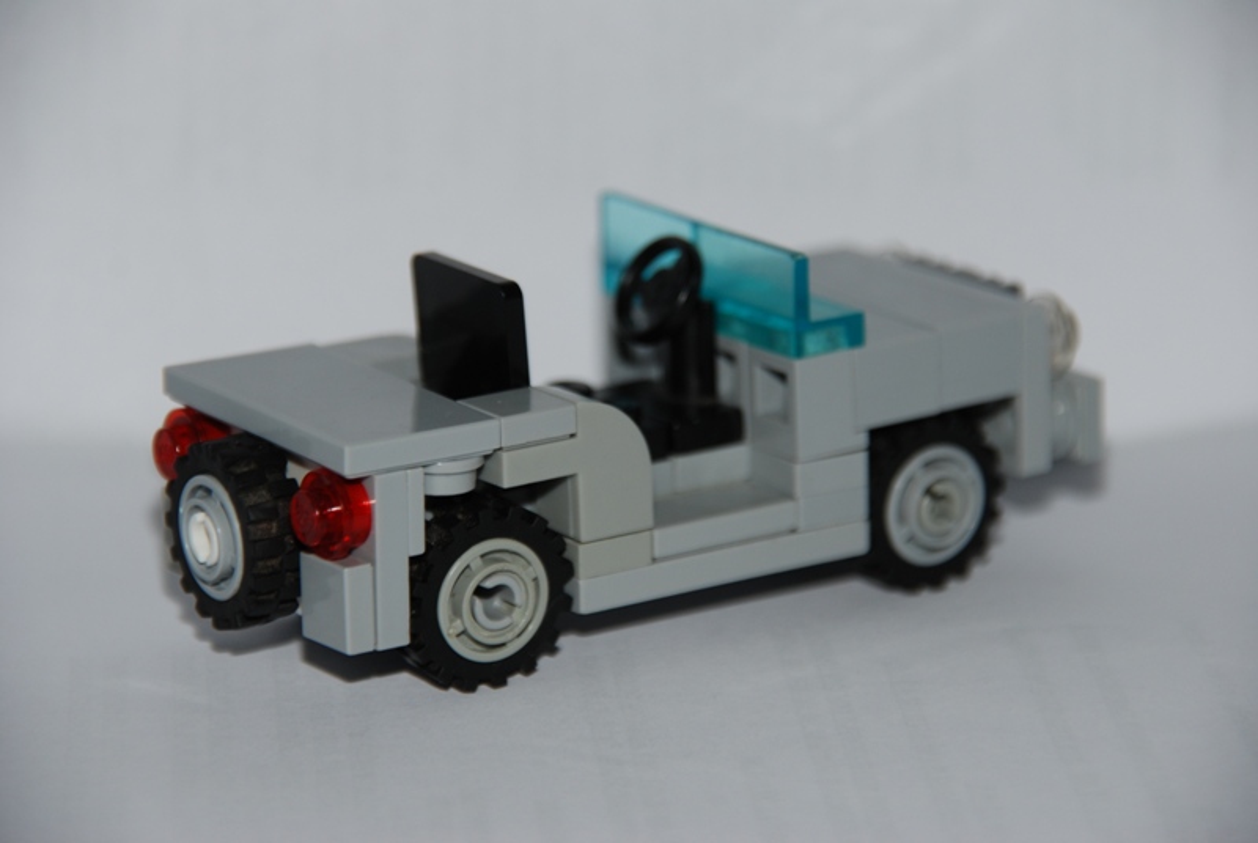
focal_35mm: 300
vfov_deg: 4.6
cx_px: 629
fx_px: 10499
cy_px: 422
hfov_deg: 6.9
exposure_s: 1/60
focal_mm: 200
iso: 200
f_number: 6.3
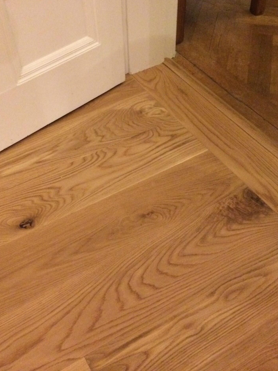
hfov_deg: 35.1
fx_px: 439
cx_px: 138
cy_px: 181
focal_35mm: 41
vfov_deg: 45.8
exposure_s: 1/15
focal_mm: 4.12
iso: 400
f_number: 2.2
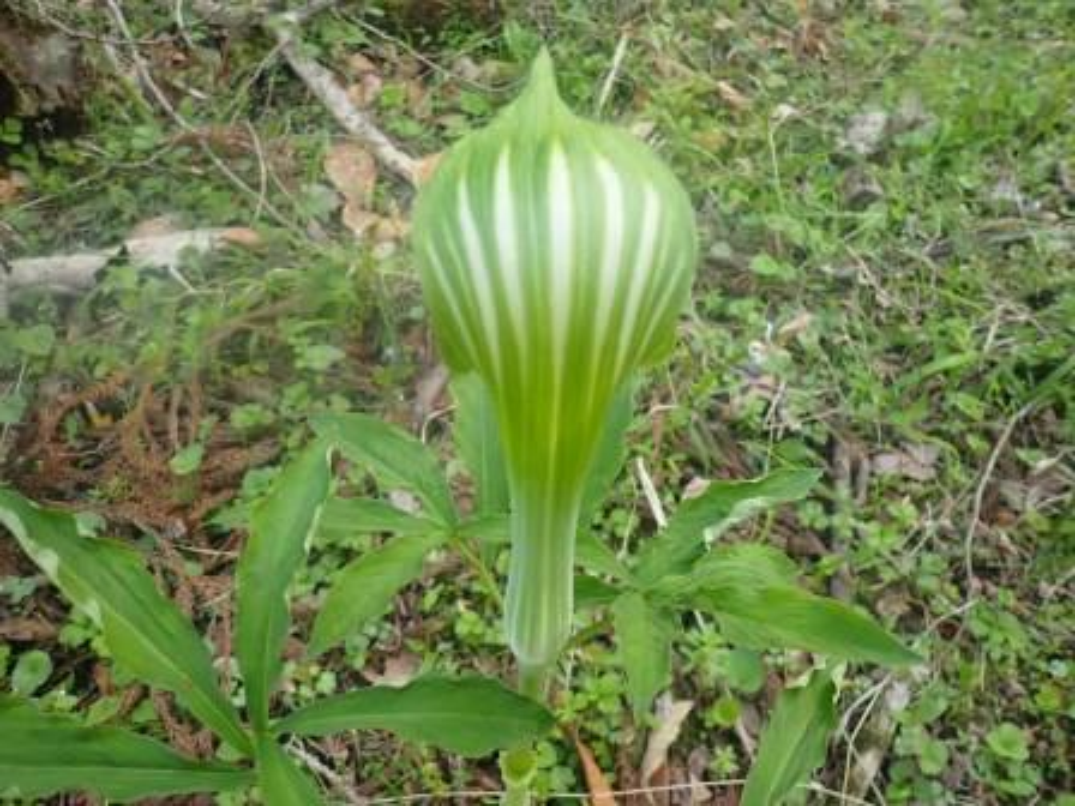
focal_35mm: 25
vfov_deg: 54.9
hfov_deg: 69.4
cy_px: 403
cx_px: 538
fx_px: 776
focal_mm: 4.5
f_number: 2
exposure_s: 1/160
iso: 100
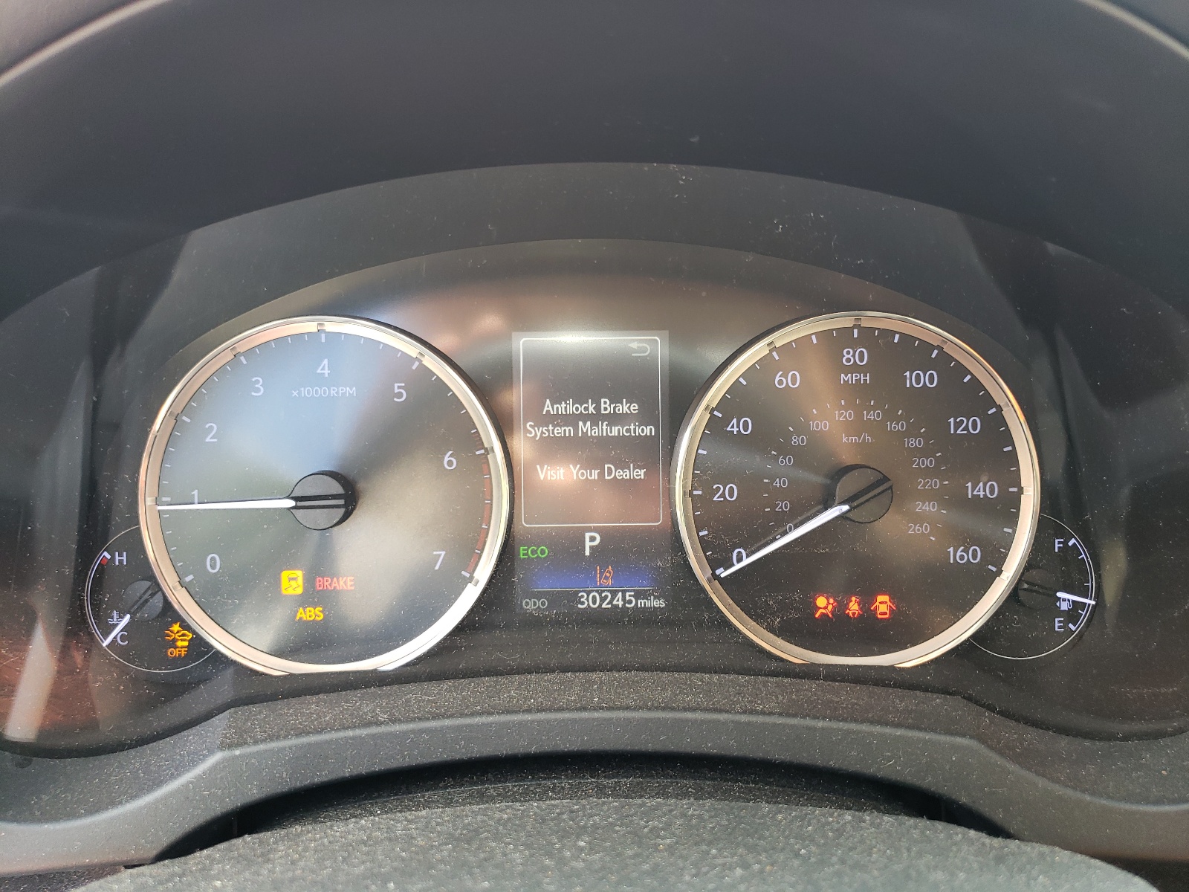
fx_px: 893
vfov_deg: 53.1
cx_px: 594
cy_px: 446
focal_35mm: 26
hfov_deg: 67.3
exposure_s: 1/50
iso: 70
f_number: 1.5
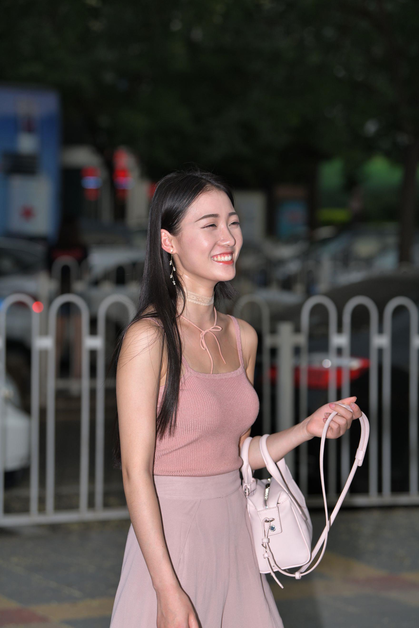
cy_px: 314
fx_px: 1833
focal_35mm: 105
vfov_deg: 19.5
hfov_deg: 13.0
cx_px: 210
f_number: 4
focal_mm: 105
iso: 400
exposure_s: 1/500
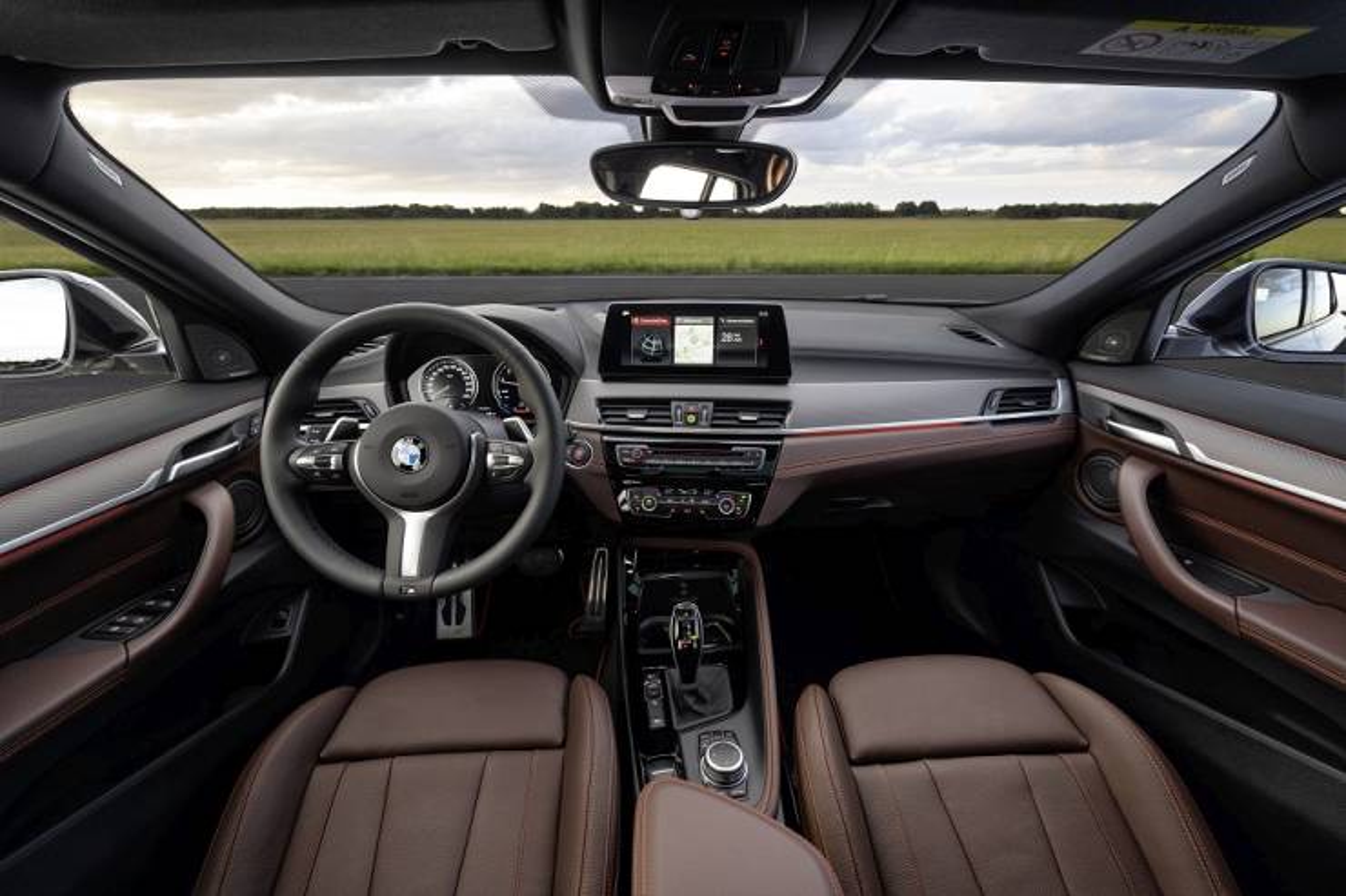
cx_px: 673
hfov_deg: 104.3
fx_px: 523
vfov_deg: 81.2
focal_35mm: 14
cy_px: 448
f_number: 10
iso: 200
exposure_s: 1/10
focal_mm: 14
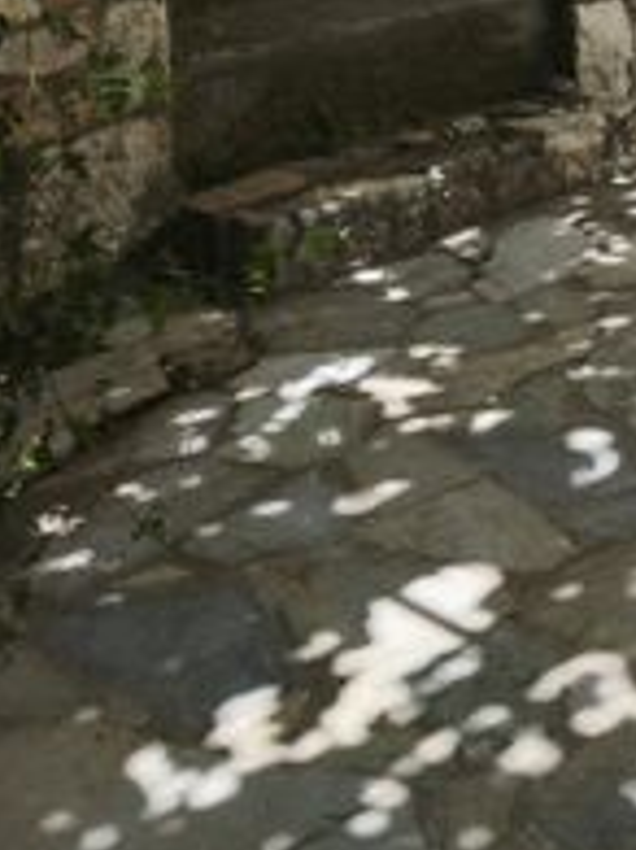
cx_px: 1004
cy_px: -262
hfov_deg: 16.0
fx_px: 2036
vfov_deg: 21.3
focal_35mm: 83
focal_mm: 5.35
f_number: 1.7
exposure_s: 1/1301
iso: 80
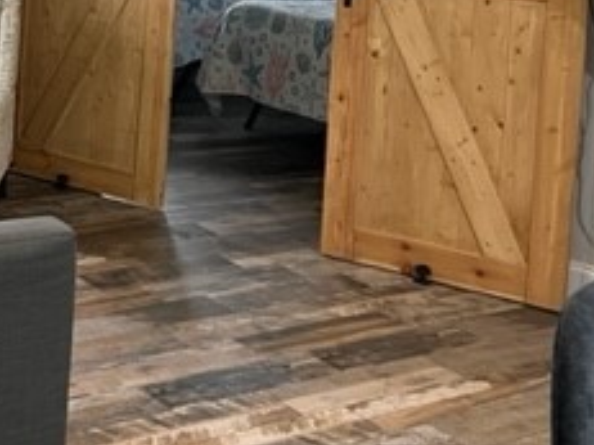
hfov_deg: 25.5
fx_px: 1235
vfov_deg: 19.1
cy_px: -108
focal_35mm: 72
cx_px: -18
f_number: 1.5
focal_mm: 5.7
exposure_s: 1/60
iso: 400
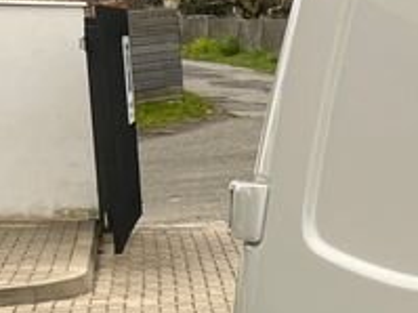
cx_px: 838
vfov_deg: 10.8
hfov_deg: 12.8
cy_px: 405
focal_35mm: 134
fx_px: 1617
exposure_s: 1/312
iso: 50
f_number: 1.6
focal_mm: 5.1
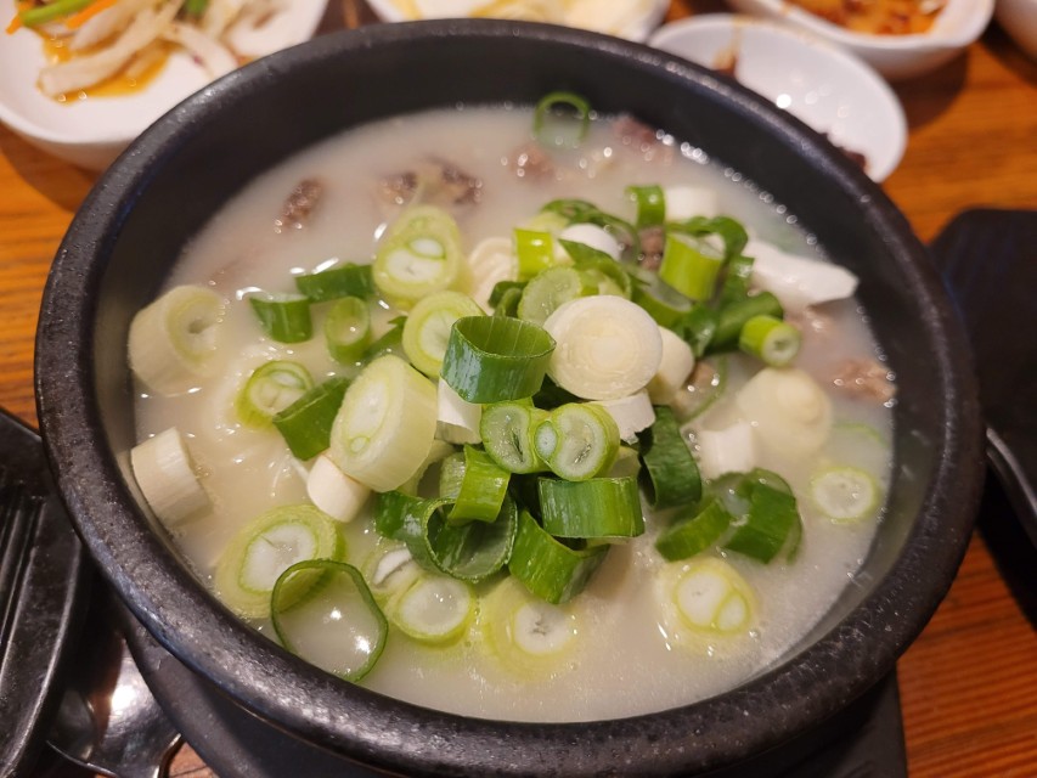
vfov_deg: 53.1
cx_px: 518
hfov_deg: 67.3
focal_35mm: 26
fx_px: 779
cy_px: 389
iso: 320
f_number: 1.8
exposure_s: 1/40
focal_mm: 5.4
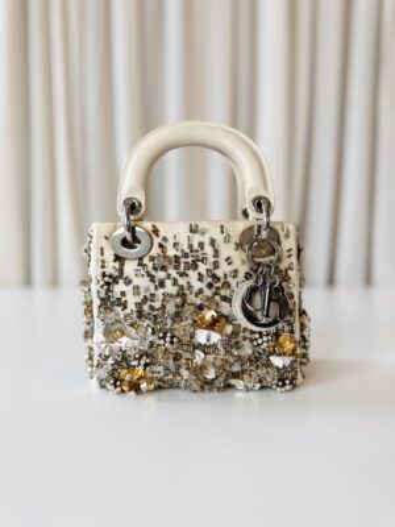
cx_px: 198
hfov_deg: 56.8
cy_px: 264
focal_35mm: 24
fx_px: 365
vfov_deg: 71.6
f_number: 1.78
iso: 64
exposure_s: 1/100
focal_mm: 6.86
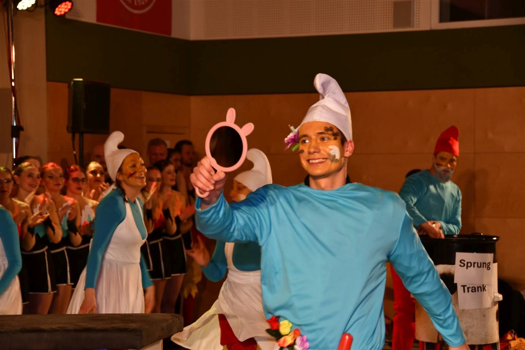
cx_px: 262
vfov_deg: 13.0
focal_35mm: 105
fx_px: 1531
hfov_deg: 19.5
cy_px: 175
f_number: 5
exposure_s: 1/60
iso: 720
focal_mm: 70
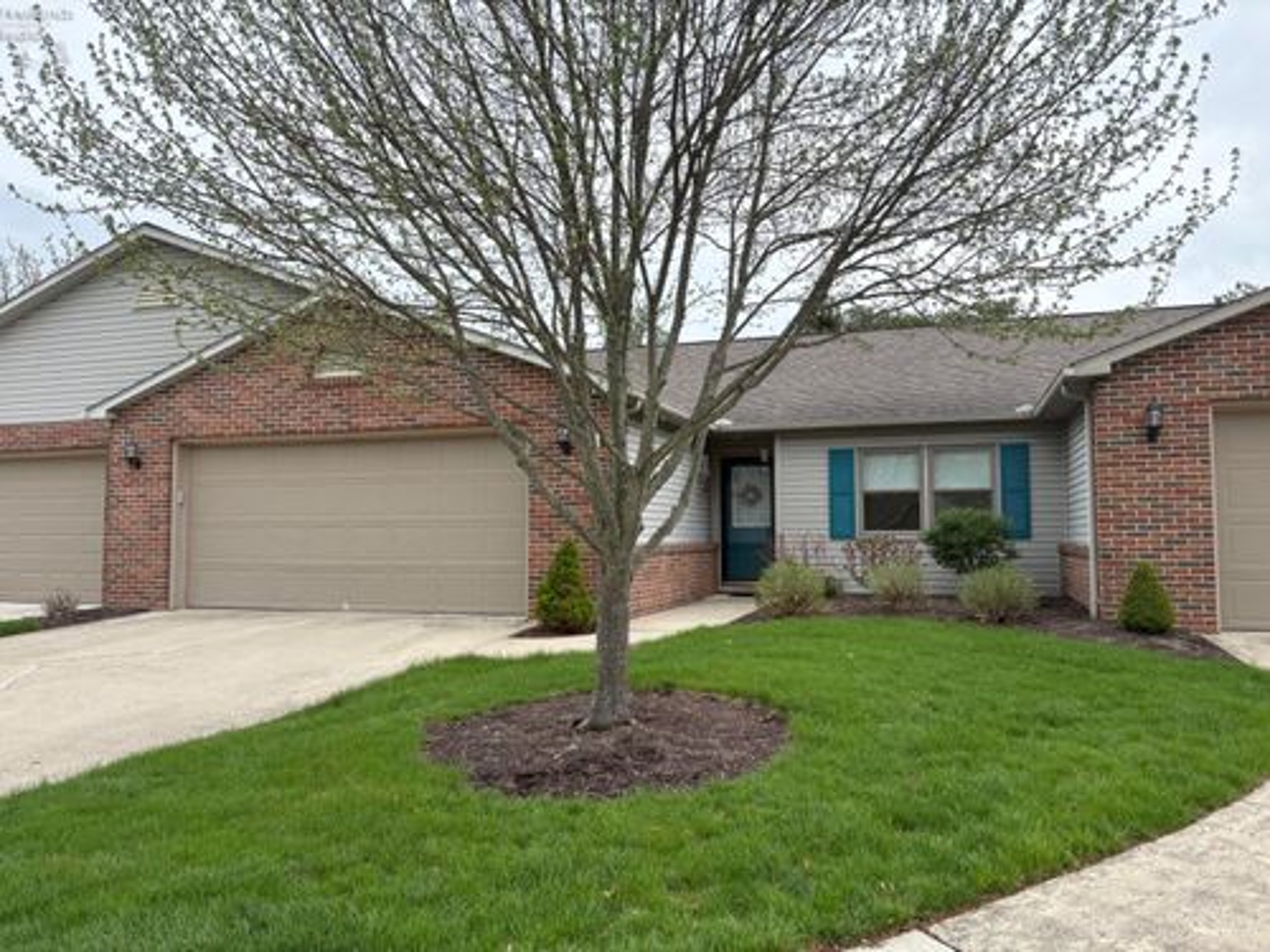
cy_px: 476
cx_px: 635
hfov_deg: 67.3
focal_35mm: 26
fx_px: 954
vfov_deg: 53.1
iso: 50
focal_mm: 5.96
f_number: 1.6
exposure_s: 1/1706
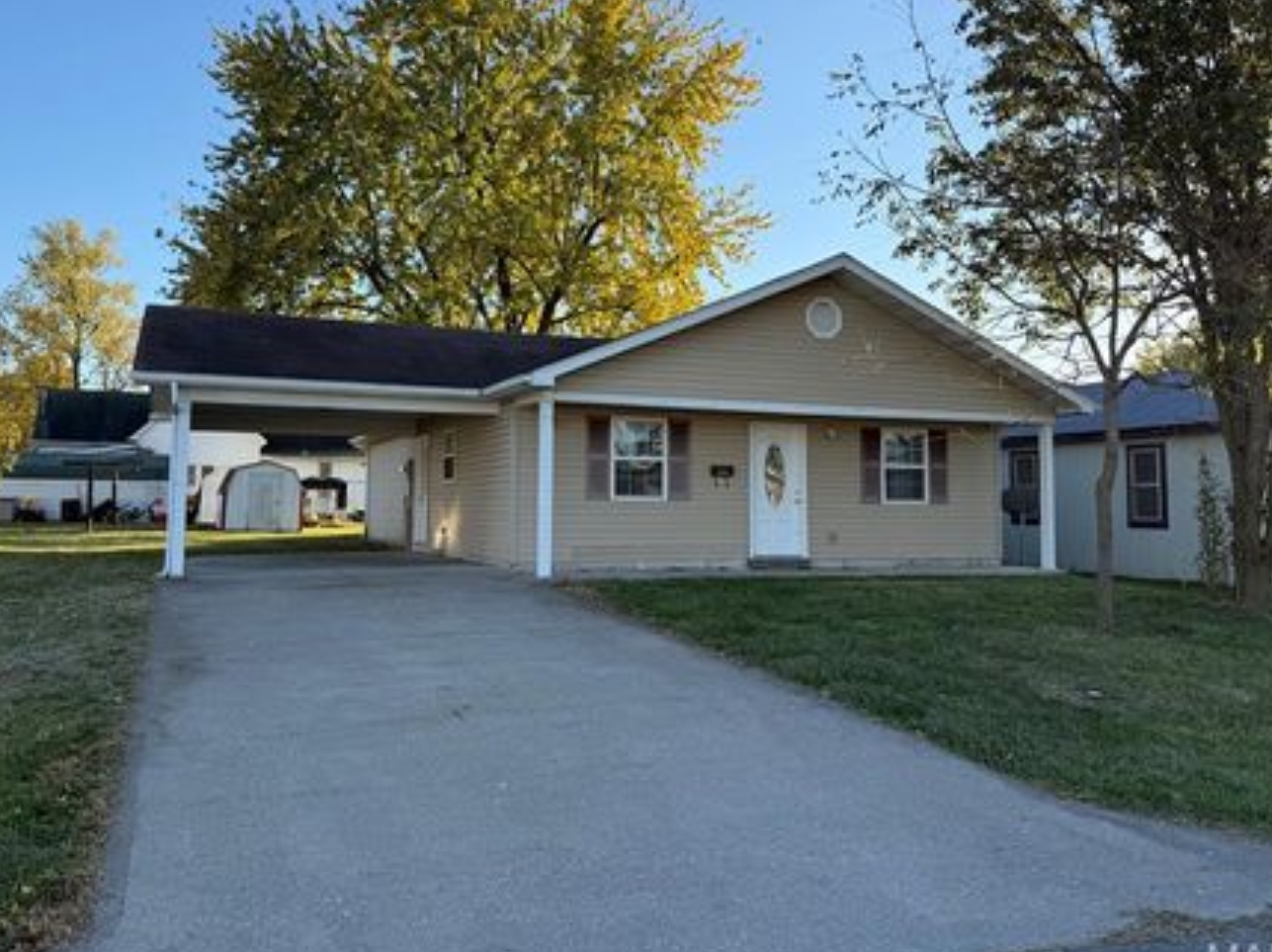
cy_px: 434
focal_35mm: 28
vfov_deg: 49.6
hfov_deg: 63.5
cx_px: 611
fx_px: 1028
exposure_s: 1/1727
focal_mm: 6.76
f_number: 1.78
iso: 100
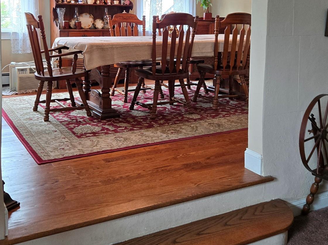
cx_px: 141
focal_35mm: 42
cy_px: 54
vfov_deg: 33.5
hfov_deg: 44.7
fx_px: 398
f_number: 1.8
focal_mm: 5.4
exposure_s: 1/120
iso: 200
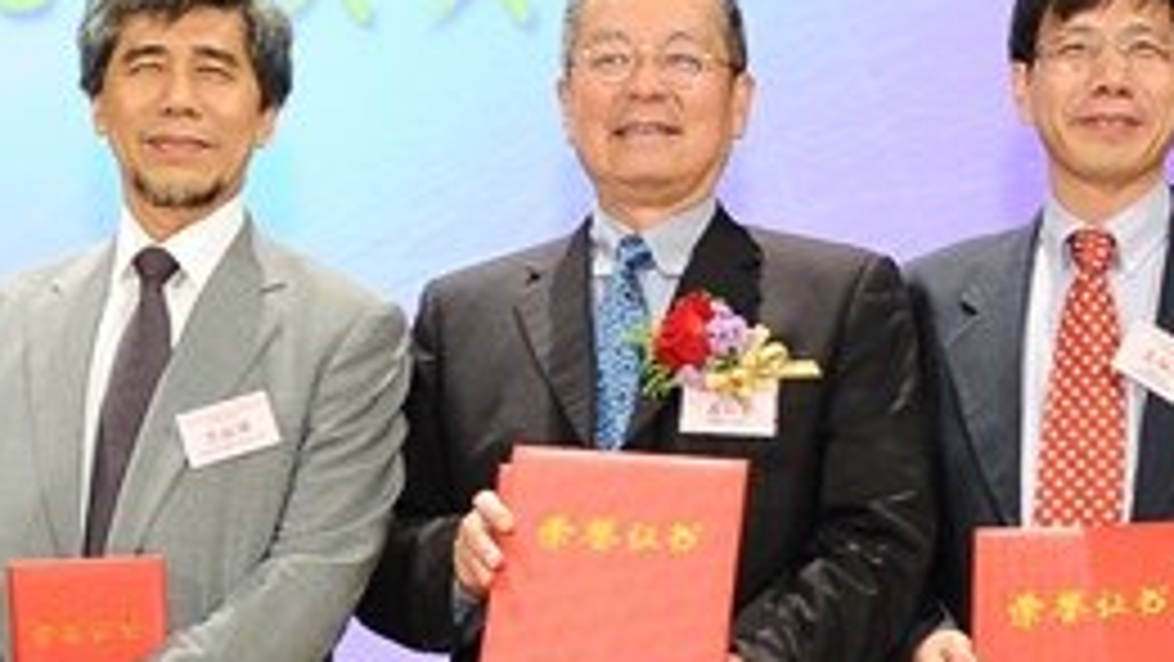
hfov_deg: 18.6
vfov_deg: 10.5
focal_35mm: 115
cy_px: 653
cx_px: 670
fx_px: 3581
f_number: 5.6
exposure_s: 1/50
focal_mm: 28
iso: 2500
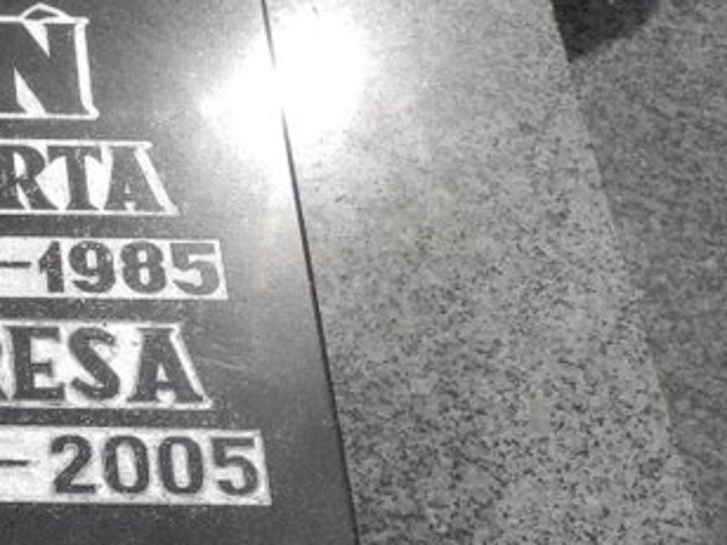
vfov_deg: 12.6
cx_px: -186
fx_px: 2457
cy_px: 175
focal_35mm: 117
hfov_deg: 16.1
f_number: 6.3
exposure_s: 1/1600
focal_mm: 9.7
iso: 100
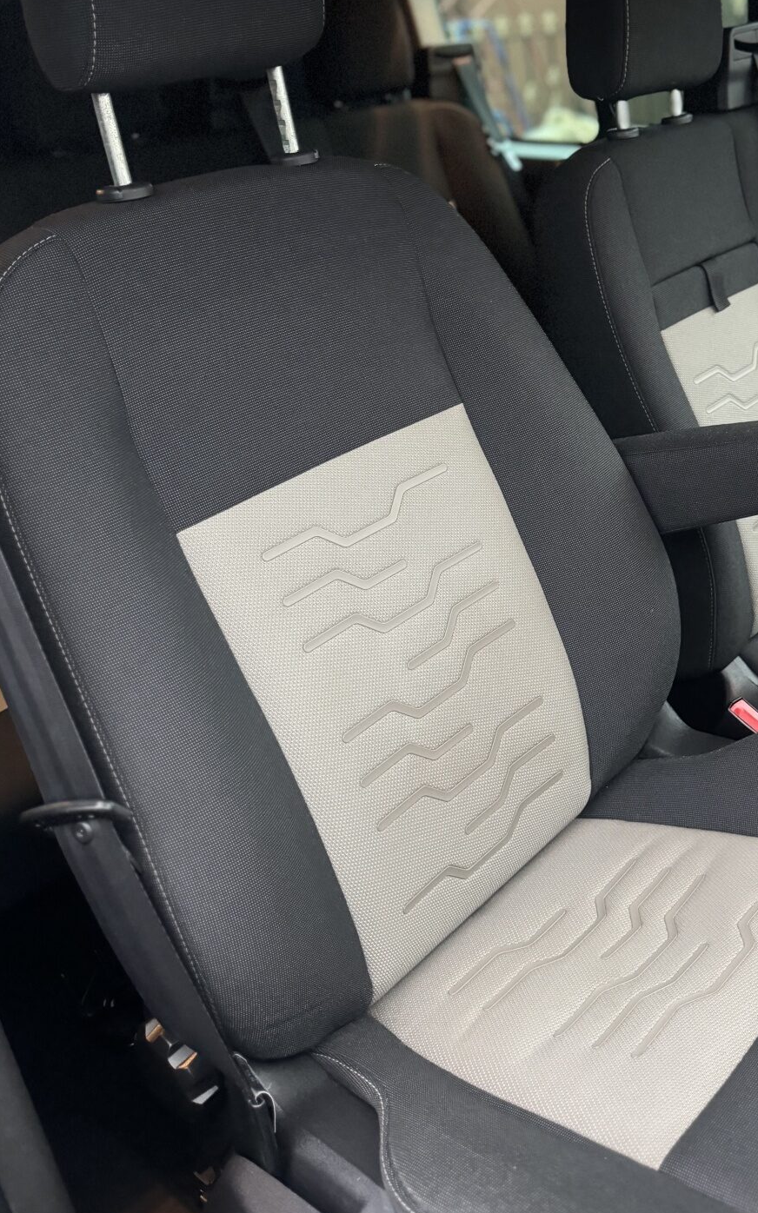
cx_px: 582
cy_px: 434
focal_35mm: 35
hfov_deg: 35.3
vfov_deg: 54.5
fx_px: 1157
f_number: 1.78
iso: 800
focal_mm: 6.76
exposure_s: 1/47
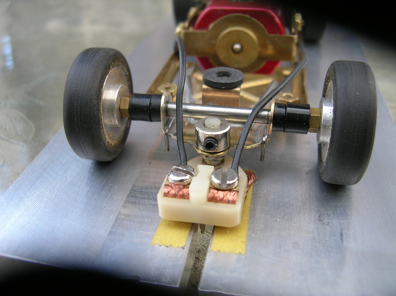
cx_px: 198
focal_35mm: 36
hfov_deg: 51.4
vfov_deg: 39.6
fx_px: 412
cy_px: 148
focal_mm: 6
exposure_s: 1/34
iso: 50
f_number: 2.7
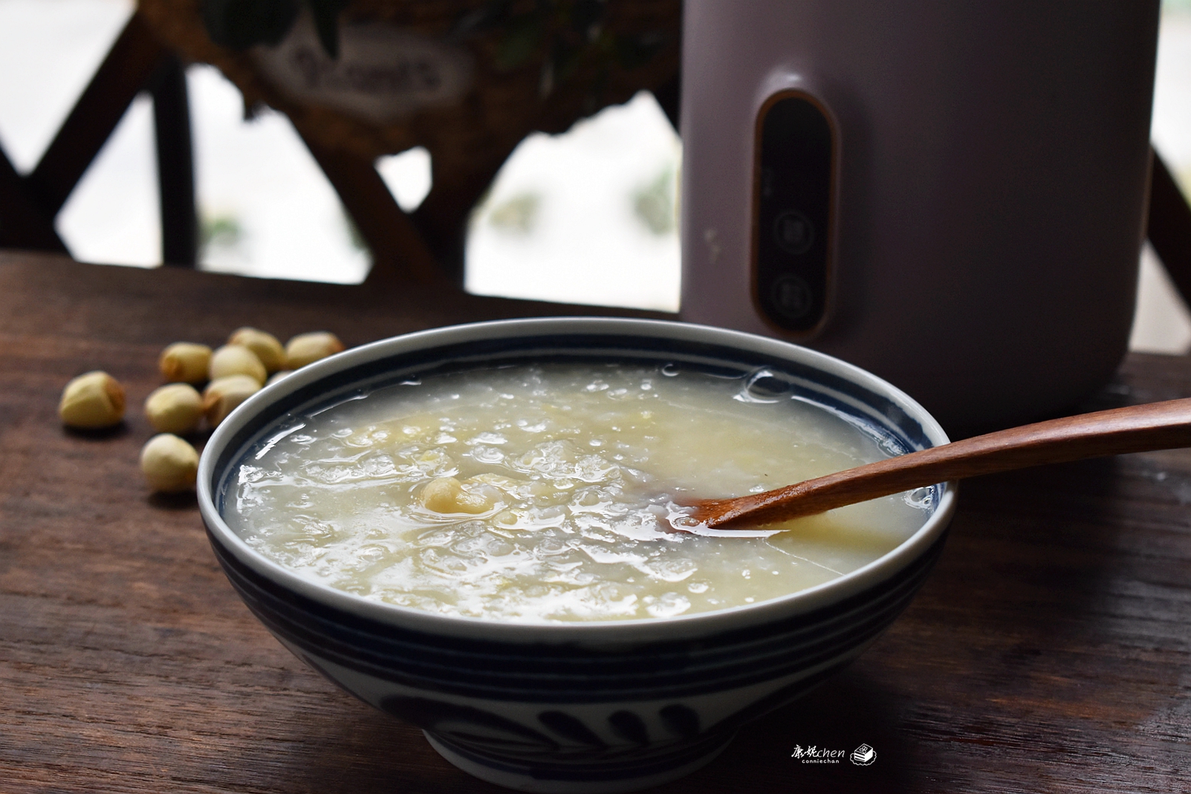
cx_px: 596
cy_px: 397
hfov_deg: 26.0
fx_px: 2581
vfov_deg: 17.5
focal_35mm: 78
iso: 800
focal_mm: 52
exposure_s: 1/500
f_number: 5.6
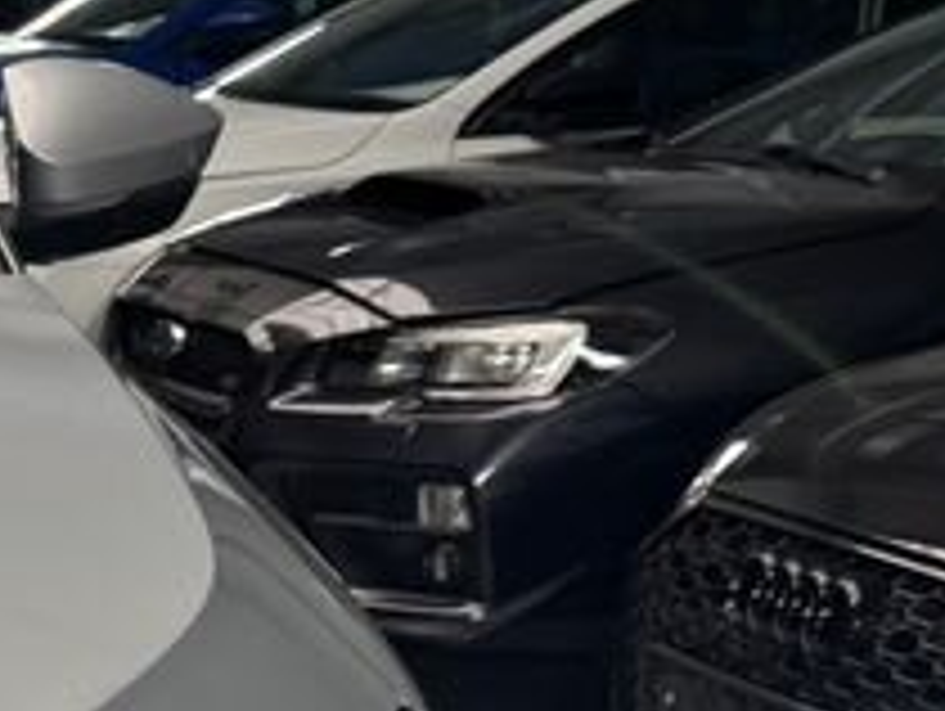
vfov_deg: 12.6
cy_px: 644
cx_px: -801
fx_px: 3198
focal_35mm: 117
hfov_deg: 14.6
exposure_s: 1/121
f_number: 1.78
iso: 200
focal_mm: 6.76
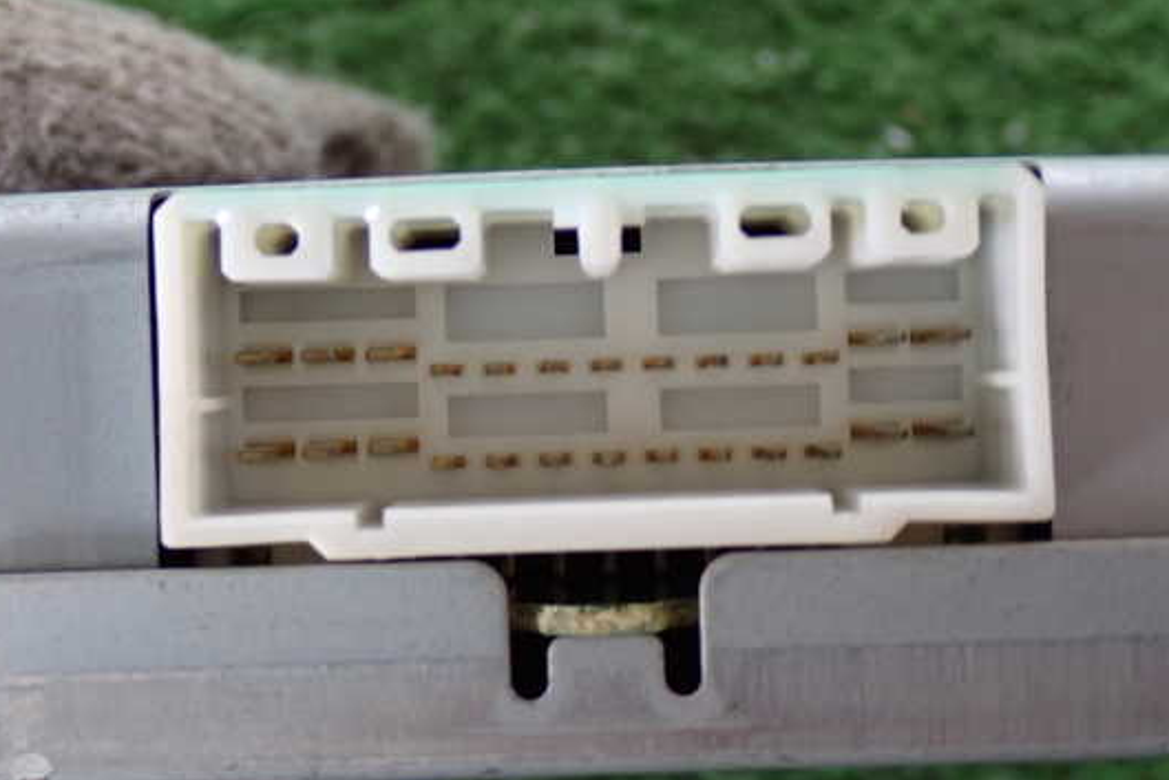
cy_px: 349
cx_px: 601
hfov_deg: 25.7
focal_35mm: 79
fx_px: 2566
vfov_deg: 17.3
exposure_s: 1/15
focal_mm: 11.88
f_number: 3.8
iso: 800
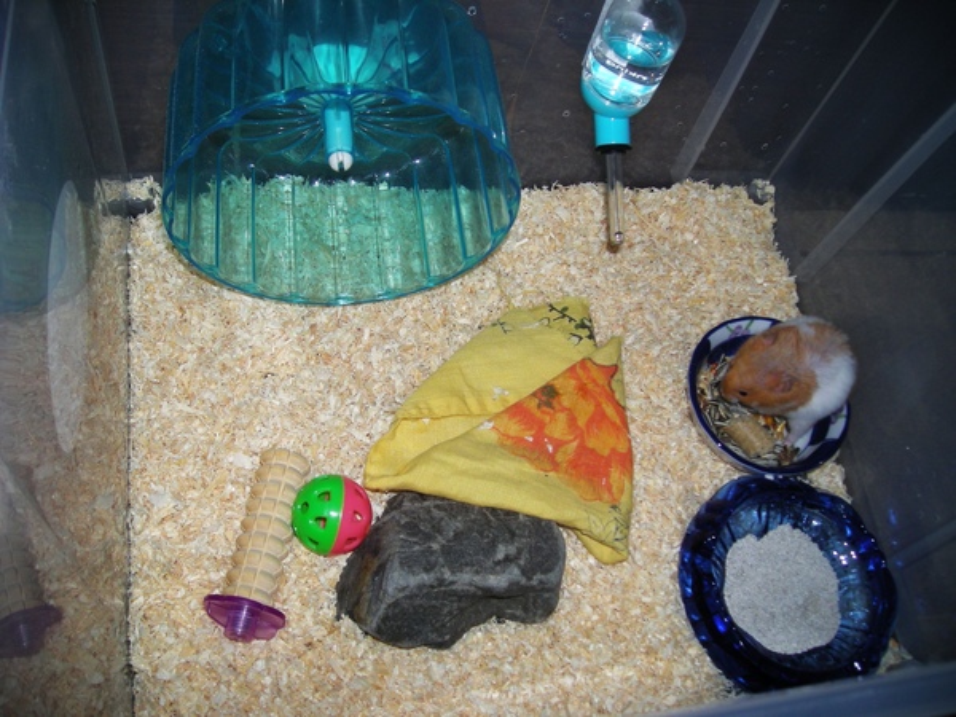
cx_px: 478
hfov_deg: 52.6
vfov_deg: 40.7
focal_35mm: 35
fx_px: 967
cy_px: 358
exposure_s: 1/60
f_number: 5.7
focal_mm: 5.7
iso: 50
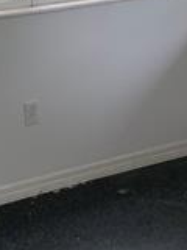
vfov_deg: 15.7
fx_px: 900
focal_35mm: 125
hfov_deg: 11.8
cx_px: 142
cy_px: 89
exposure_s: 1/60
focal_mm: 4.25
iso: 100
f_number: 1.8
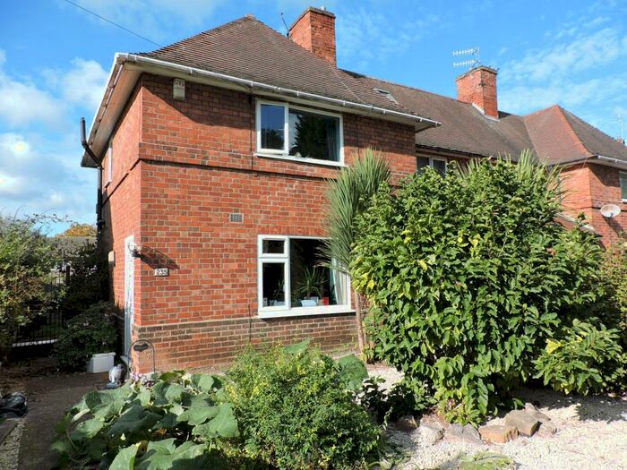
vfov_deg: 56.8
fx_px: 435
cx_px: 314
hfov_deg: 71.6
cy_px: 235
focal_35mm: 24
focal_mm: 4.3
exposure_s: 1/800
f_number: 3
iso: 100
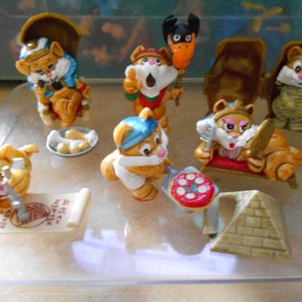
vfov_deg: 52.5
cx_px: 153
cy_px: 151
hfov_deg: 52.5
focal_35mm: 31
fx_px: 306
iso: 800
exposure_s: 1/4
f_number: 3.2
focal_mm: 4.6
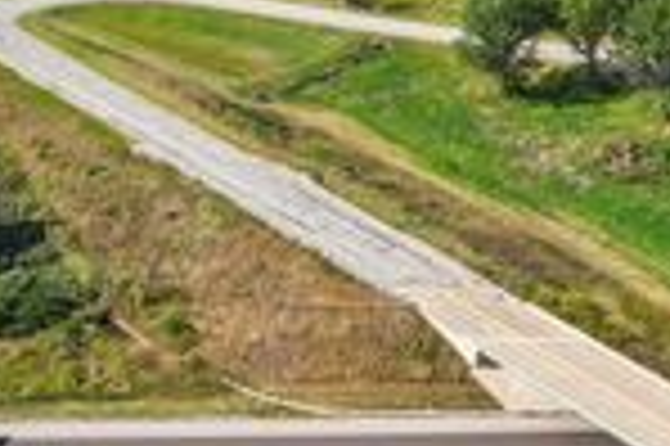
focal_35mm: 74
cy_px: 61
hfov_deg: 24.8
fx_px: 1376
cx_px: 800
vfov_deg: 18.1
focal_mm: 8.4
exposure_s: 1/1600
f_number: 2.8
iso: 110
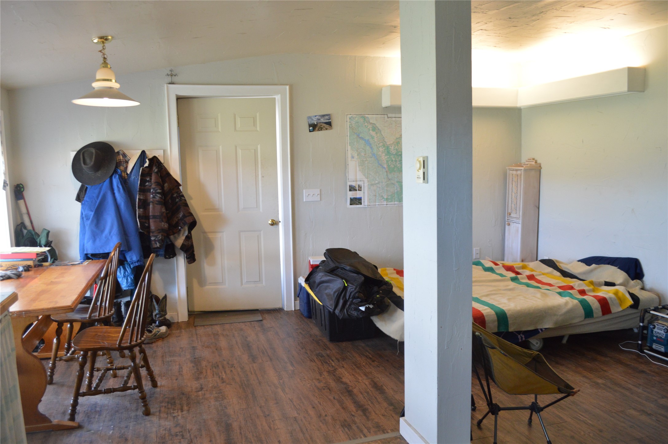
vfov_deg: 47.8
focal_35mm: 27
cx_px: 334
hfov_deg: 67.4
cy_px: 222
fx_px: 501
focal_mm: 18
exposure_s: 1/60
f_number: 3.5
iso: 1000
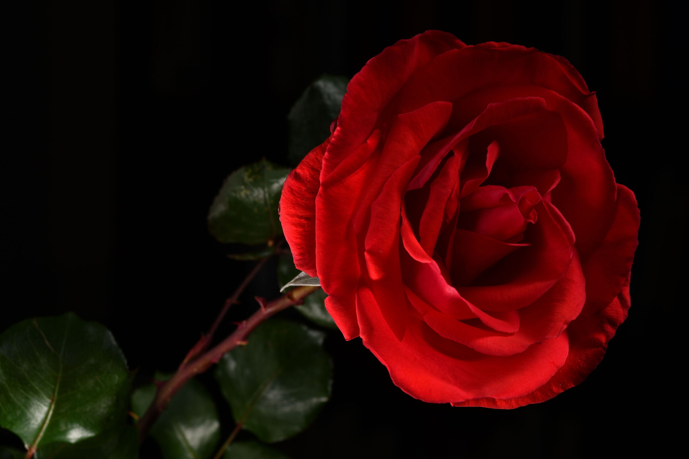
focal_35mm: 150
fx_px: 2871
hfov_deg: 13.7
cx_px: 344
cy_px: 230
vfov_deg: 9.1
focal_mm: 100
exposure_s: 1/250
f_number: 14
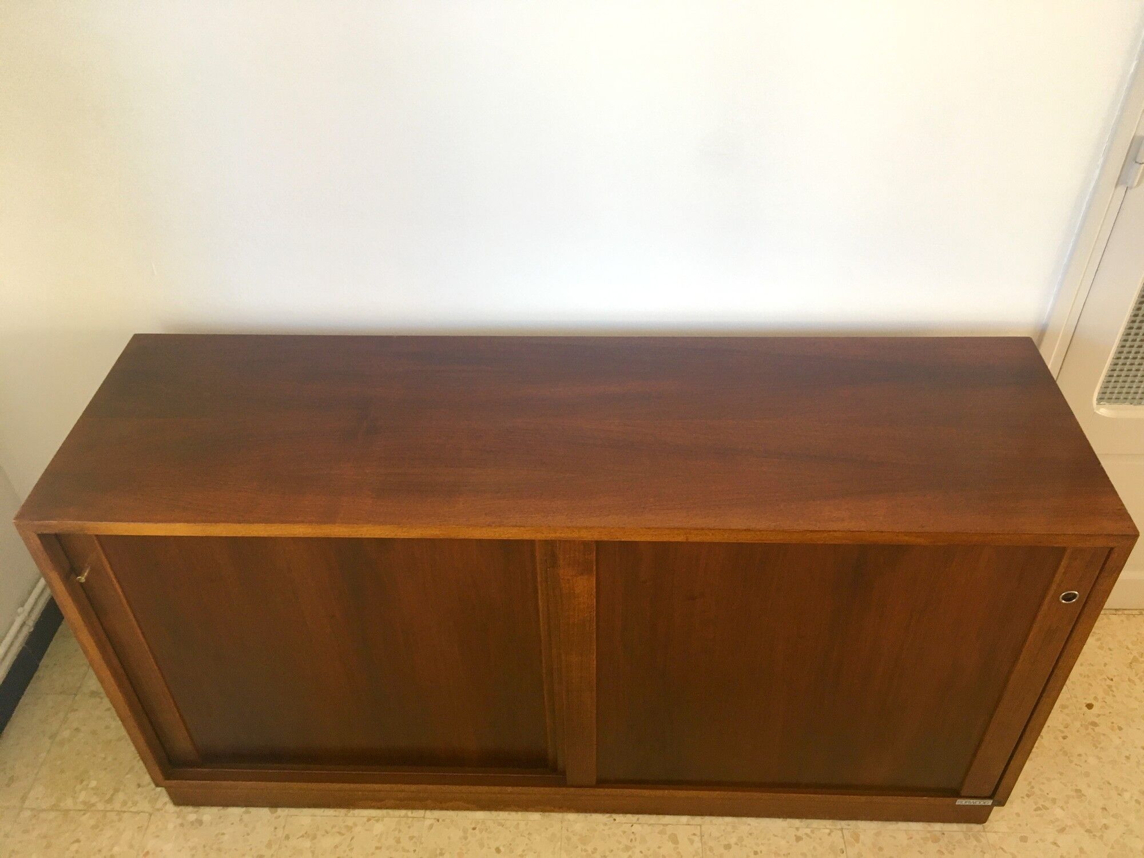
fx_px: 958
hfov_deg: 61.7
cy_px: 429
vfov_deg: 48.2
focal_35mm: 29
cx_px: 572
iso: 125
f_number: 2.2
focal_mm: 4.15
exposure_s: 1/33
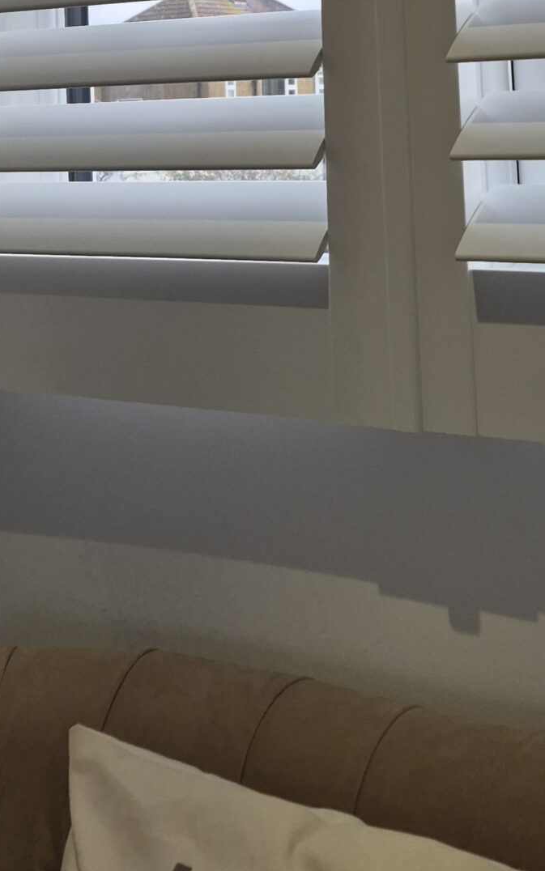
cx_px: 383
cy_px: -21
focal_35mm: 58
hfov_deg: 22.2
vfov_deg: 32.1
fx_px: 1378
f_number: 1.8
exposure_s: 1/550
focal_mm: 5.4
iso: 80
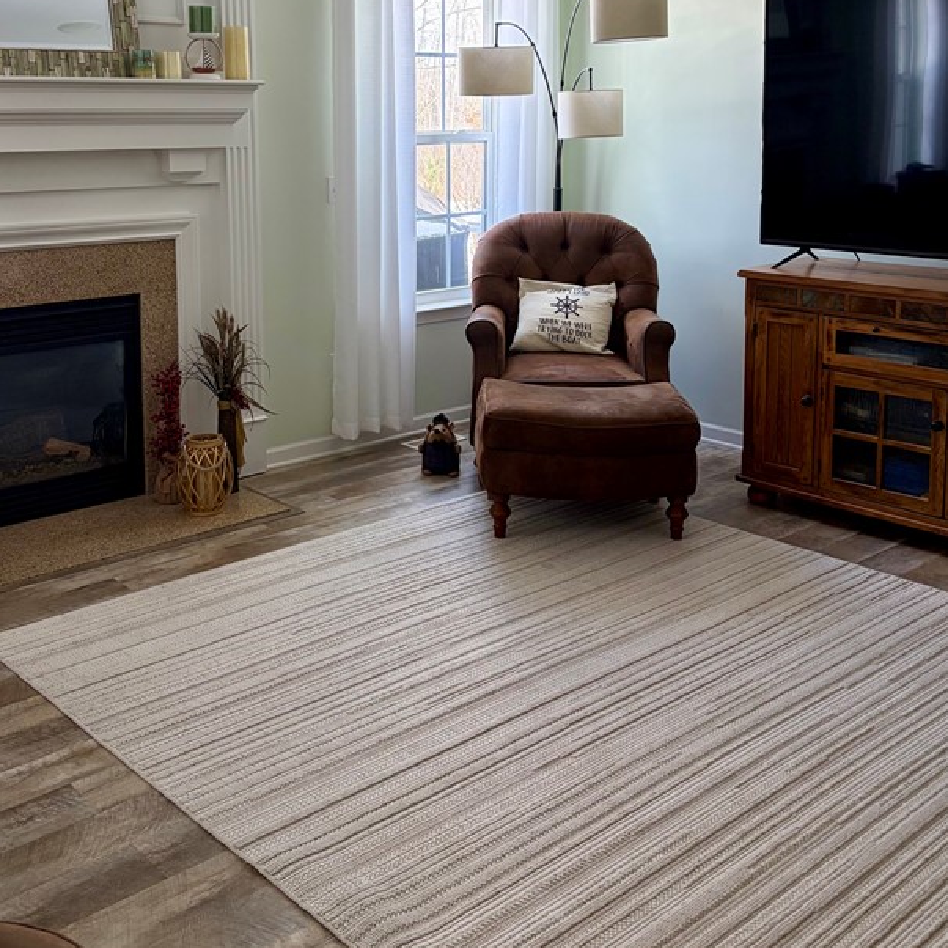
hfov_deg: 42.7
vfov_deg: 42.0
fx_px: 1208
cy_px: 283
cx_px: 401
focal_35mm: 39
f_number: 1.6
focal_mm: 5.96
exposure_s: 1/163
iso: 100
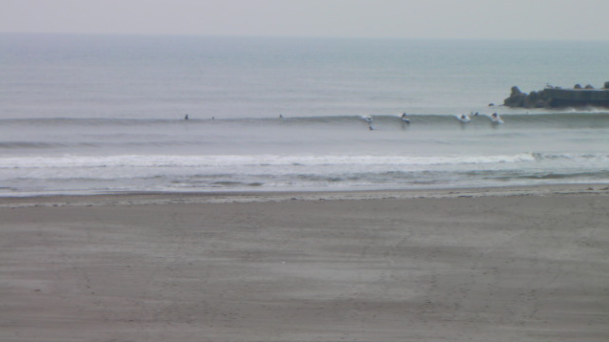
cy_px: 139
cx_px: 304
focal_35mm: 174
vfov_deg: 7.0
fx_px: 2809
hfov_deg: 12.4
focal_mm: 26.6
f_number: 4.5
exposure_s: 1/214
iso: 50
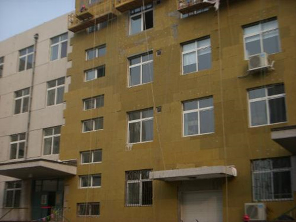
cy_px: 111
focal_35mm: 47
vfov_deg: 30.9
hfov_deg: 40.4
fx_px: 402
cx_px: 148
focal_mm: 7.9
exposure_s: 1/640
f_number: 3.4
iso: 100
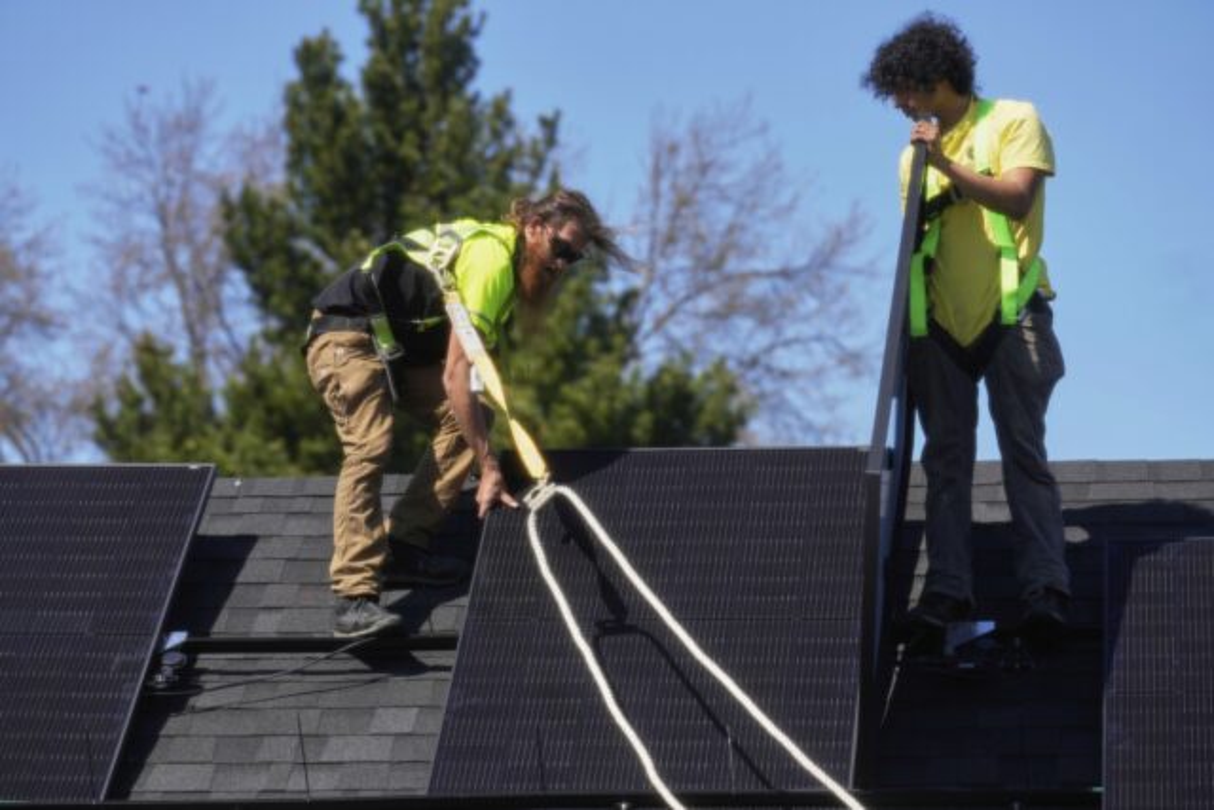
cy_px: 405
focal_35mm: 134
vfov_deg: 10.2
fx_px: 4520
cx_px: 607
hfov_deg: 15.3
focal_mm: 134
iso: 200
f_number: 4
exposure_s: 1/2000
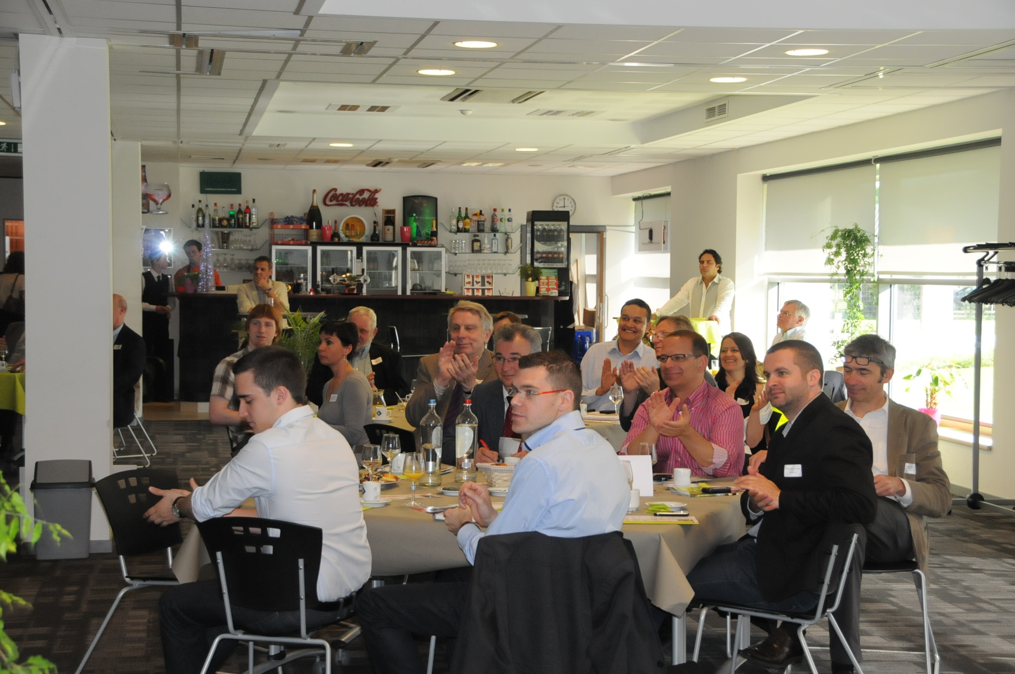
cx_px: 508
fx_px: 1774
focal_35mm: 63
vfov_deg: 21.5
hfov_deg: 31.9
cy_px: 337
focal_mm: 42
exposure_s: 1/250
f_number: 5.6
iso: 1600
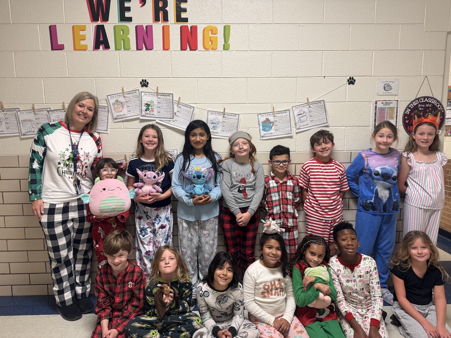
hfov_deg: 71.6
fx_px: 313
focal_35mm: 24
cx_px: 226
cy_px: 169
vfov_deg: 56.8
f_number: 1.78
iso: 125
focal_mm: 6.76
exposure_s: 1/60
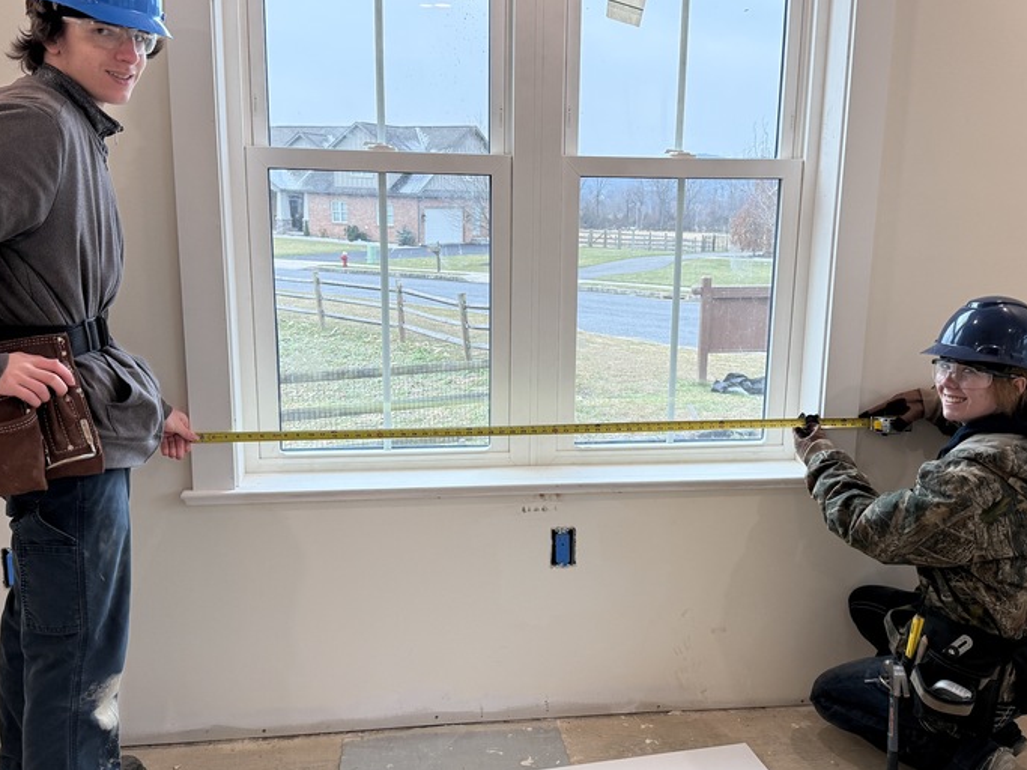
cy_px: 427
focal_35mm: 36
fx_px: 1068
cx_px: 562
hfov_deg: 51.3
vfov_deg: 39.6
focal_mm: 6.76
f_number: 1.78
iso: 100
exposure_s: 1/249
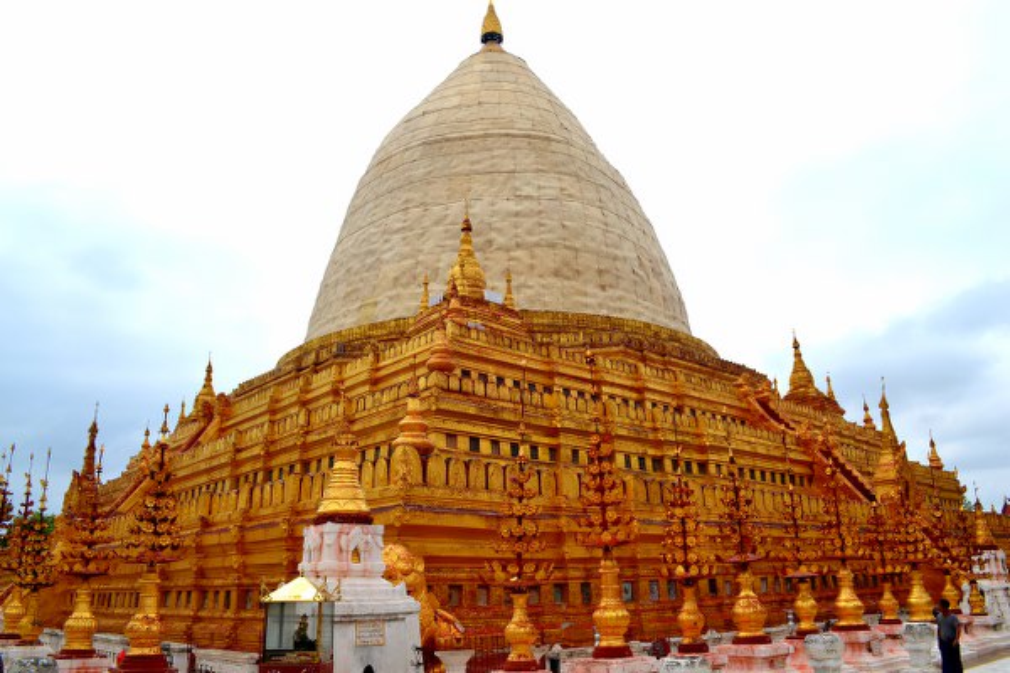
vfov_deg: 47.9
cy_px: 336
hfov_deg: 67.4
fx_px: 757
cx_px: 505
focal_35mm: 27
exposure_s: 1/320
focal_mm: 18
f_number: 9
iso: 100
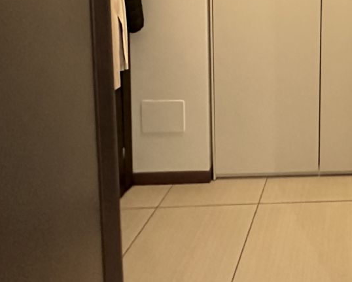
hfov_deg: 41.3
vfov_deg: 37.5
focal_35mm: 33
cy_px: -26
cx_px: 400
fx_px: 344
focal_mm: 2.22
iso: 1250
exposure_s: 1/50
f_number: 2.2
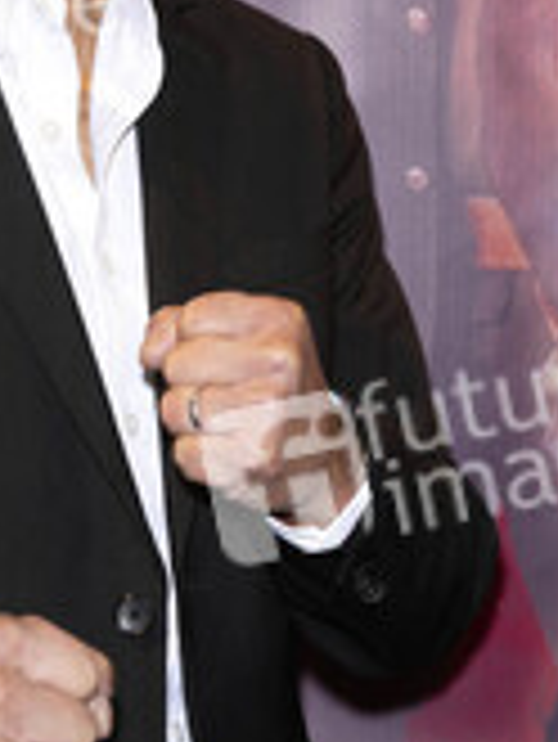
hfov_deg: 9.9
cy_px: 234
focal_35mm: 149
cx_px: 22
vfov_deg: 13.2
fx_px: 3198
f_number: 5
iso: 800
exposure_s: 1/200
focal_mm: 64
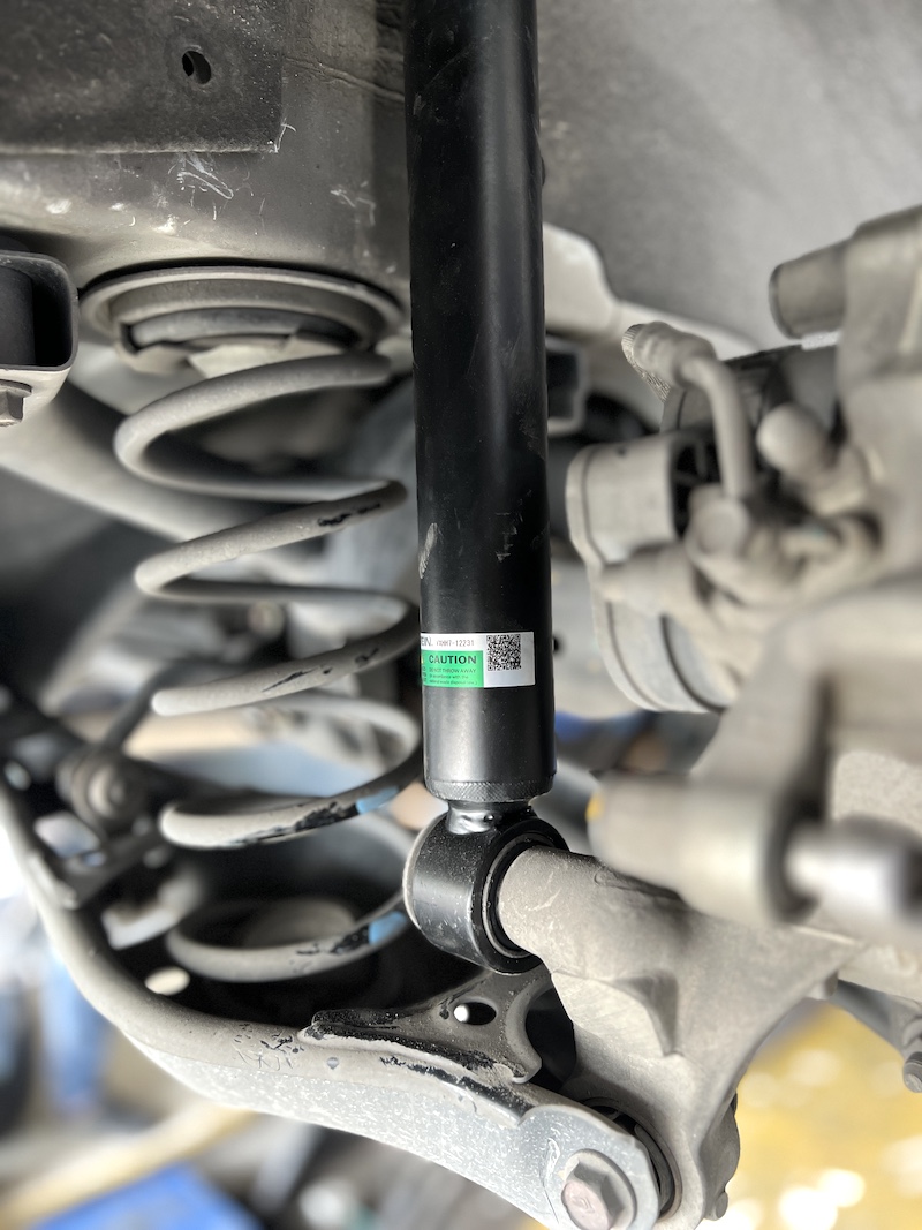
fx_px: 924
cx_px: 461
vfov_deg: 67.3
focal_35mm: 26
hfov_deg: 53.1
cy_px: 615
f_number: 1.5
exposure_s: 1/50
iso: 200
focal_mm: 5.7
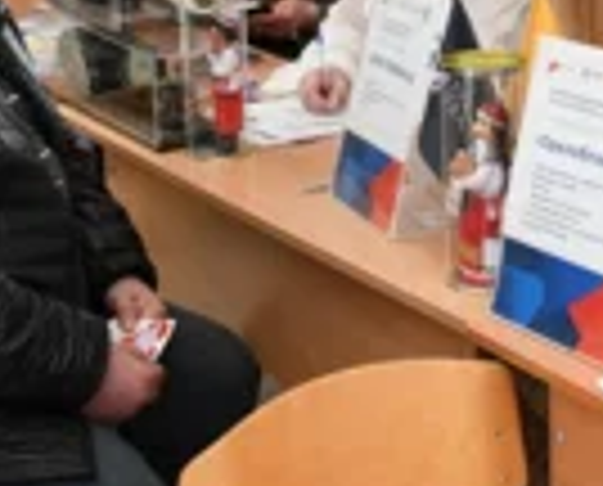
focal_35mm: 95
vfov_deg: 16.0
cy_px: 38
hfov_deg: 20.0
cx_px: 423
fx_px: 1700
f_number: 5.6
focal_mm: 23
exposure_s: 1/80
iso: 1600
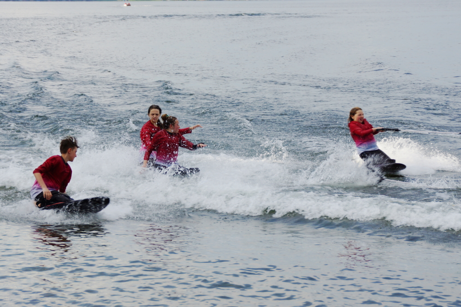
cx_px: 230
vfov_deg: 13.0
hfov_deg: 19.5
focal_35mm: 105
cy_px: 154
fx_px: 1344
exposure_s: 1/125
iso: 100
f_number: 6.3
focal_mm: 70
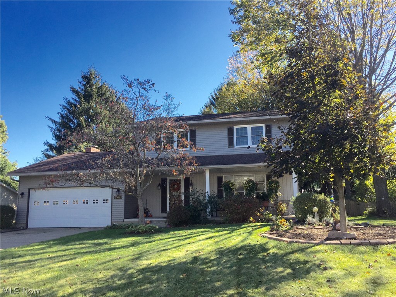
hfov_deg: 61.7
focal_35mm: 29
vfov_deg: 48.2
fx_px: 332
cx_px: 198
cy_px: 148
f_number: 2.2
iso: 32
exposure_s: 1/898
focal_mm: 4.15
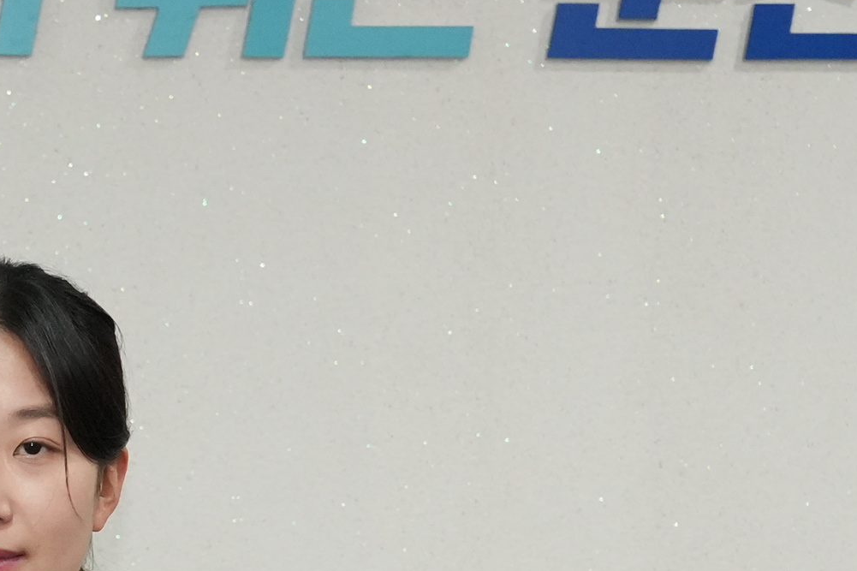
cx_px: -318
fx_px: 5331
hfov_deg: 9.0
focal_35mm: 224
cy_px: 622
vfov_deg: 6.1
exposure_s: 1/320
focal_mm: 64
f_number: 7.1
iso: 5000
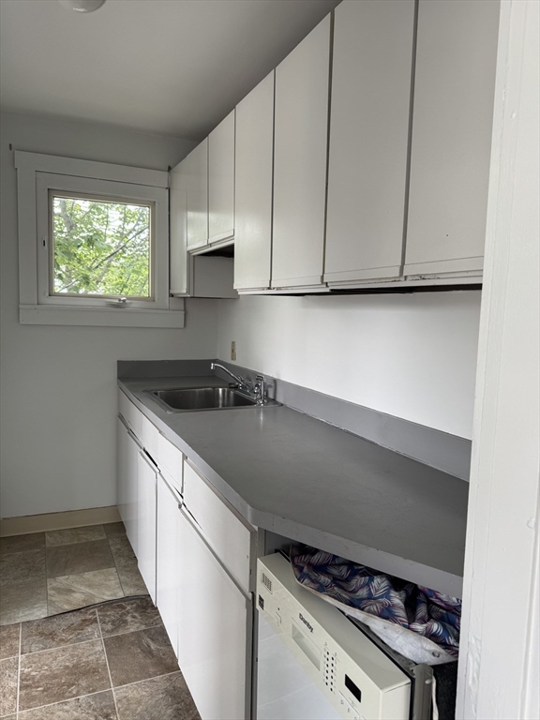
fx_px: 499
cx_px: 270
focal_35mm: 24
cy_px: 360
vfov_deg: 71.6
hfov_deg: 56.8
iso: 80
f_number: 1.78
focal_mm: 6.76
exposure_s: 1/172
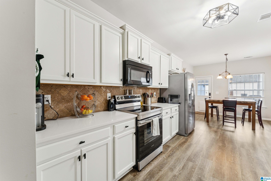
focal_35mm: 14
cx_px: 136
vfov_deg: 81.2
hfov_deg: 104.3
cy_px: 90
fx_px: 105
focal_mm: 14
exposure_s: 1/5
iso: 400
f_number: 13
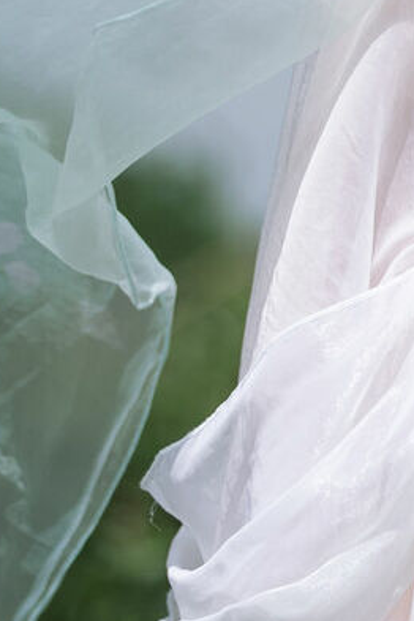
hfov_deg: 2.8
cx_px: 616
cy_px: -303
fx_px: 8435
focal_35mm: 489
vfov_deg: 4.2
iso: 125
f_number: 2.8
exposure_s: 1/4000
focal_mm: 123
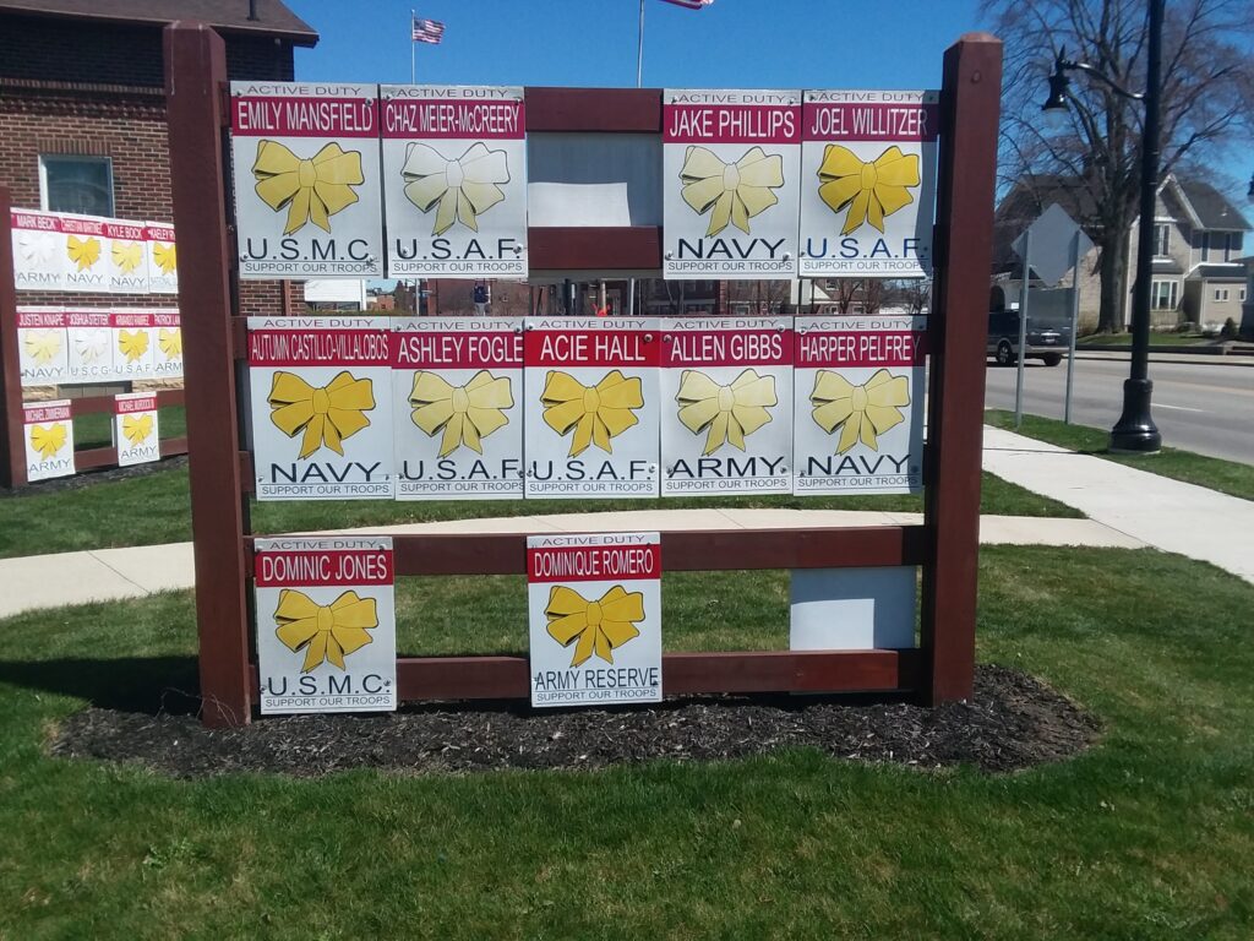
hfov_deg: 61.7
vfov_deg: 48.2
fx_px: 1051
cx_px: 627
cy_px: 470
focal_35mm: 29
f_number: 1.9
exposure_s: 1/1998
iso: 40
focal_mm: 2.47
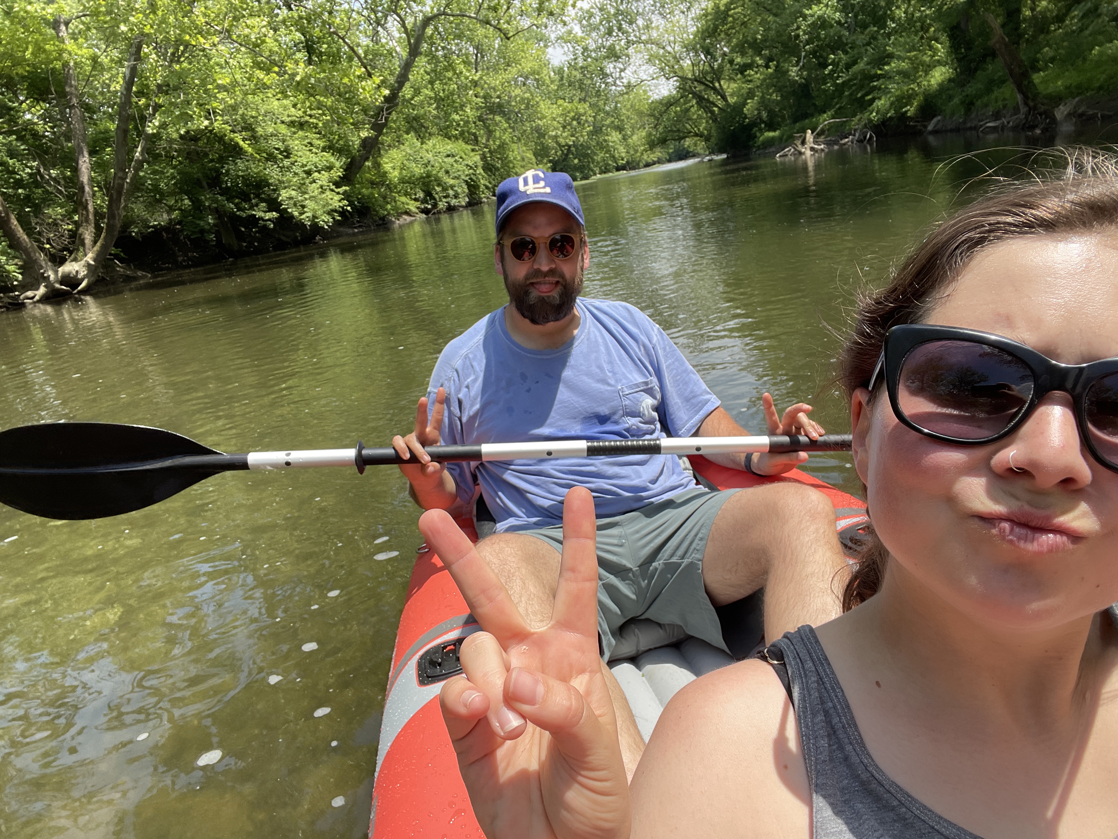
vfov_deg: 58.9
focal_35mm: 23
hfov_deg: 73.9
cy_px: 420
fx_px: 743
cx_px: 559
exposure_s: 1/487
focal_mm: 2.71
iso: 25
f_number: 2.2
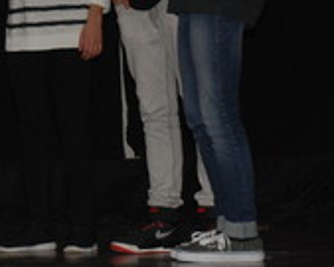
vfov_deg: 7.9
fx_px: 1917
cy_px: -90
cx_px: -130
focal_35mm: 194
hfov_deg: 9.7
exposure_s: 1/60
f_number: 4.5
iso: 320
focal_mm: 40
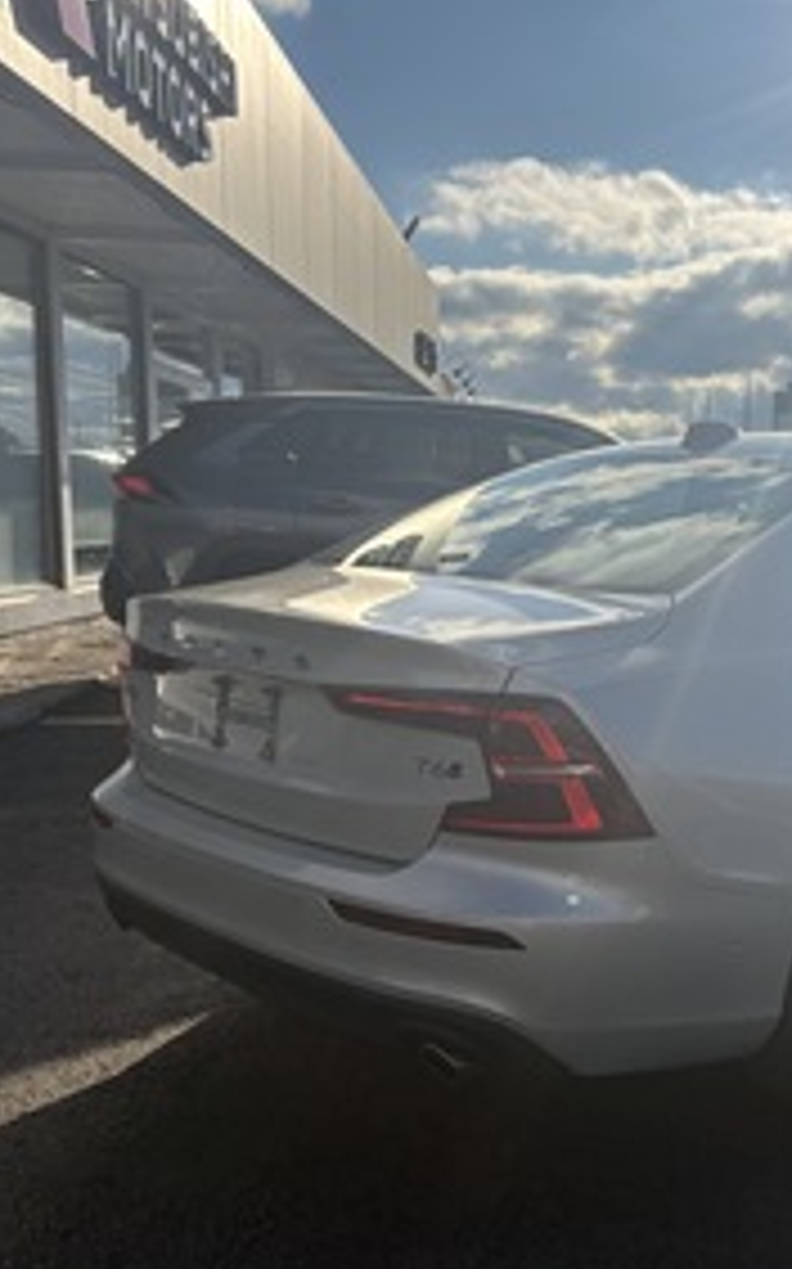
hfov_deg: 29.6
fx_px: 1417
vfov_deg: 48.2
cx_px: 752
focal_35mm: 41
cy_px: 673
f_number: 1.6
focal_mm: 5.96
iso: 50
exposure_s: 1/8850
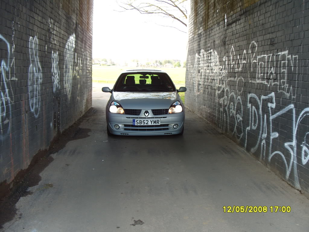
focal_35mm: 35
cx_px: 154
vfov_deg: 40.7
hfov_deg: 52.6
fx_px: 312
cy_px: 116
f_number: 3.1
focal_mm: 7.8
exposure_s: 1/90
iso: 80
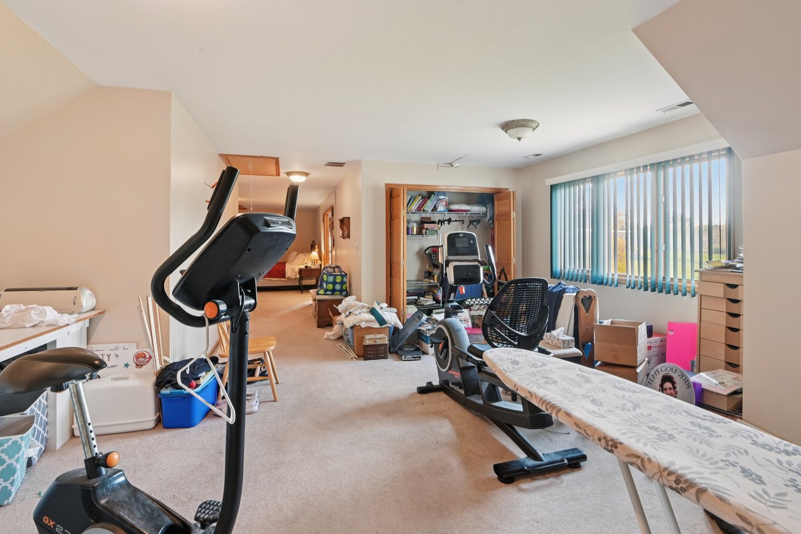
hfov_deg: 93.3
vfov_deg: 70.4
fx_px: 378
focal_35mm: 17
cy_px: 264
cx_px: 411
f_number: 13
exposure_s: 1/5
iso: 400
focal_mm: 16
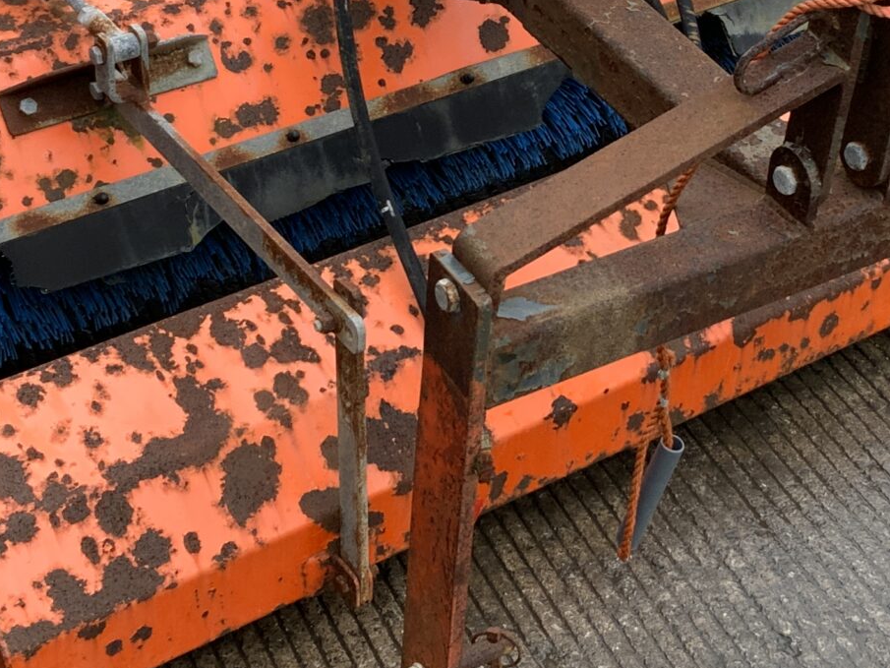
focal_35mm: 82
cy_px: 163
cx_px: 562
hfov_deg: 23.8
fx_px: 2109
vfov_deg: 17.9
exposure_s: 1/125
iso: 16
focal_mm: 3
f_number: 1.8
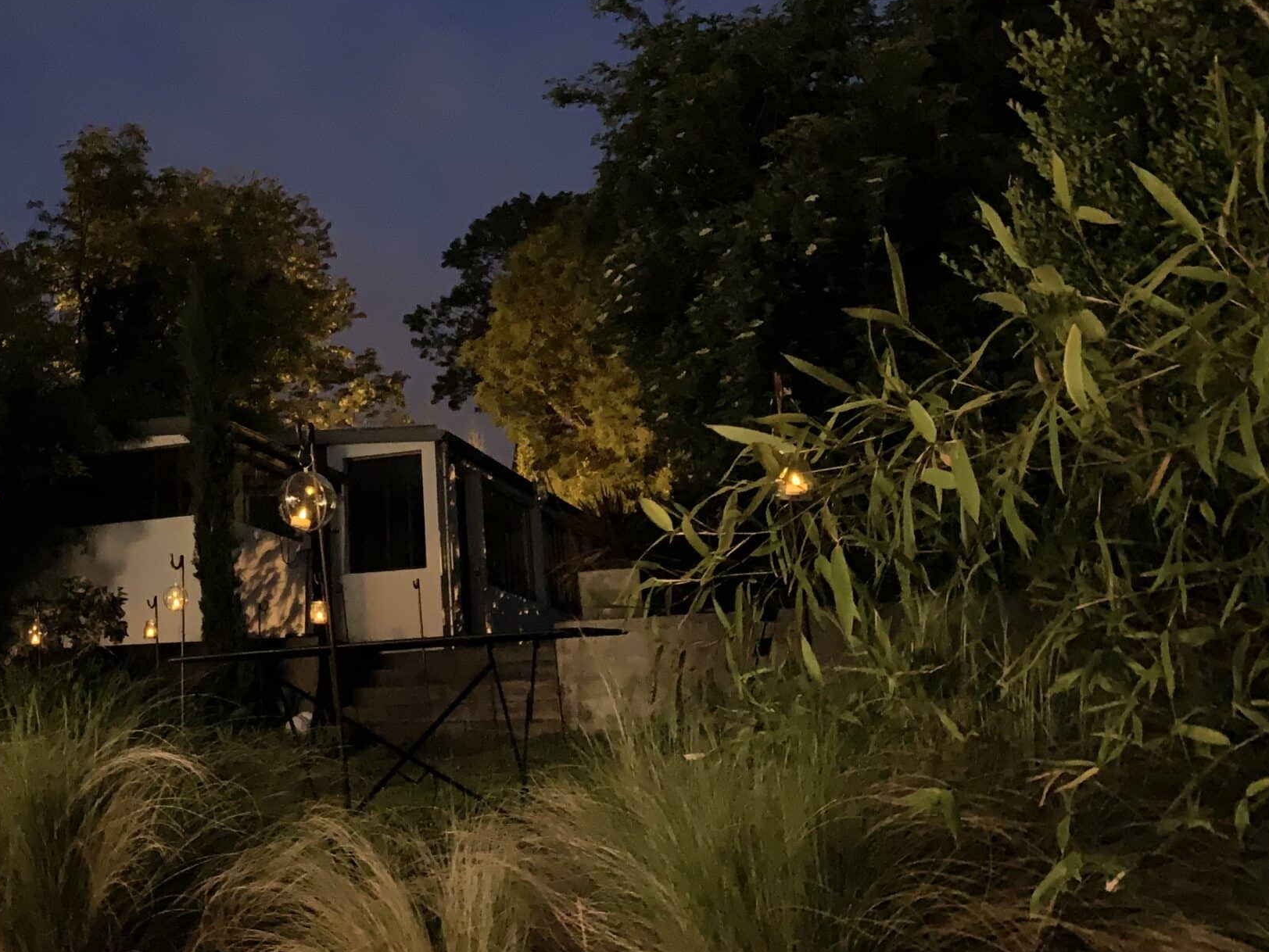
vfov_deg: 34.9
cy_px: 341
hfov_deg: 44.3
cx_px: 317
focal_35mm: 41
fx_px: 1503
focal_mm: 4.25
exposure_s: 1/4
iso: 2500
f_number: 1.8
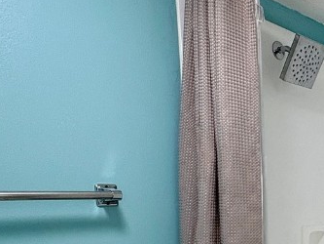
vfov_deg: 29.9
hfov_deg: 38.3
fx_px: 403
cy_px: 275
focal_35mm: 43
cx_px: 334
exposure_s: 1/120
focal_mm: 2.22
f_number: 2.2
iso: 160
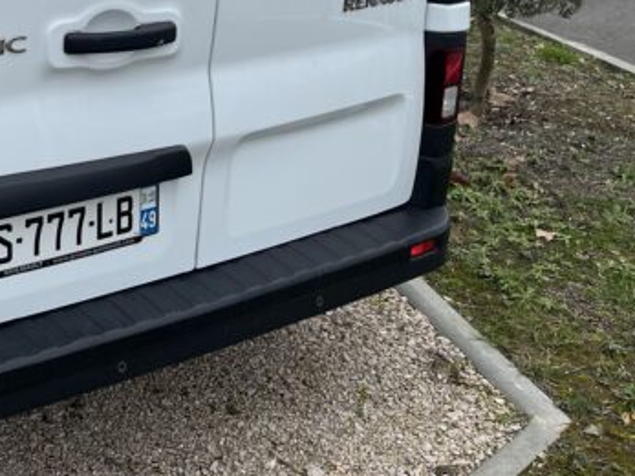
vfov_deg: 22.7
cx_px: -57
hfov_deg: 29.2
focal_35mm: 60
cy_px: -71
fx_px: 1100
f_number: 1.6
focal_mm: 5.1
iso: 50
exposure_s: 1/1238
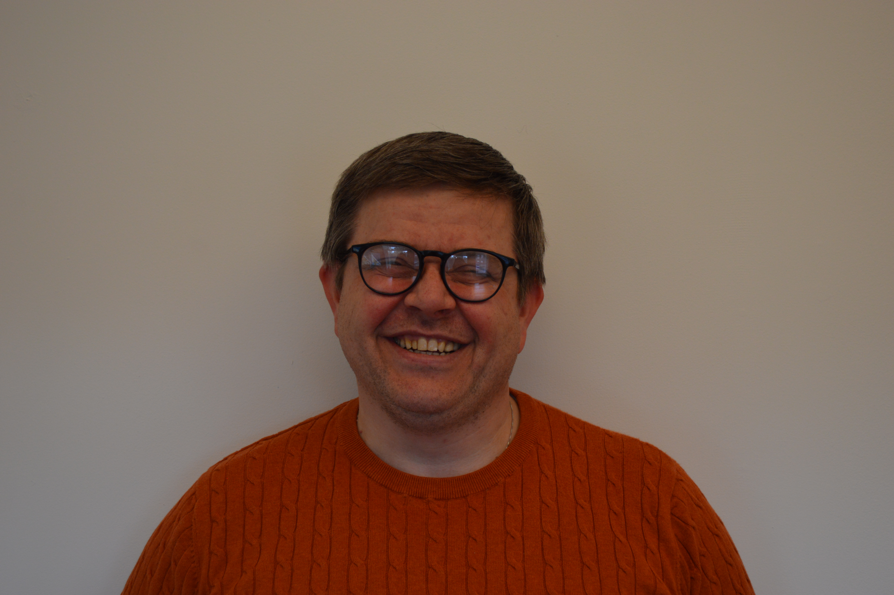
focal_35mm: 48
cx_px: 447
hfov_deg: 41.1
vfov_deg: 28.0
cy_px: 298
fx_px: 1191
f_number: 4.8
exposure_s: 1/40
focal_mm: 32
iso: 400
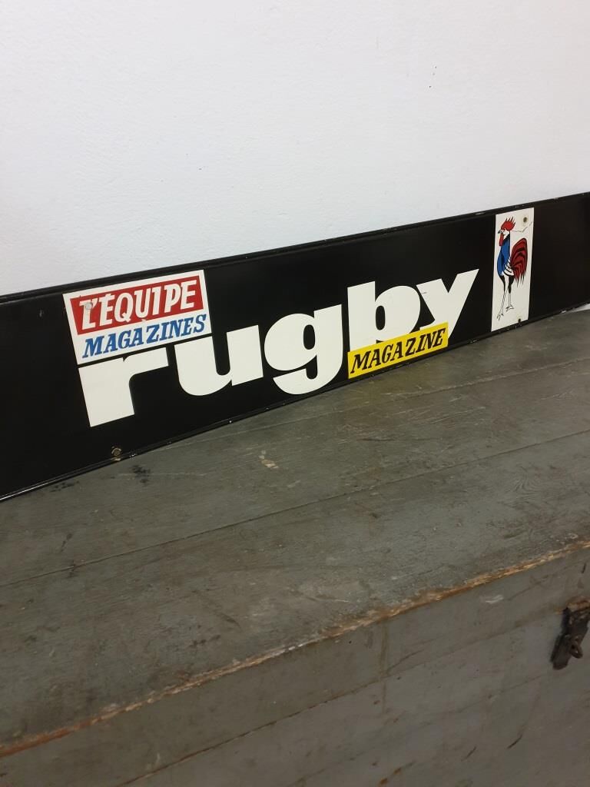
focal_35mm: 26
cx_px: 295
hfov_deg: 53.1
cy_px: 394
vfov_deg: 67.3
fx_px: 591
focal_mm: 4.3
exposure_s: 1/50
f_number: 1.5
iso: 400
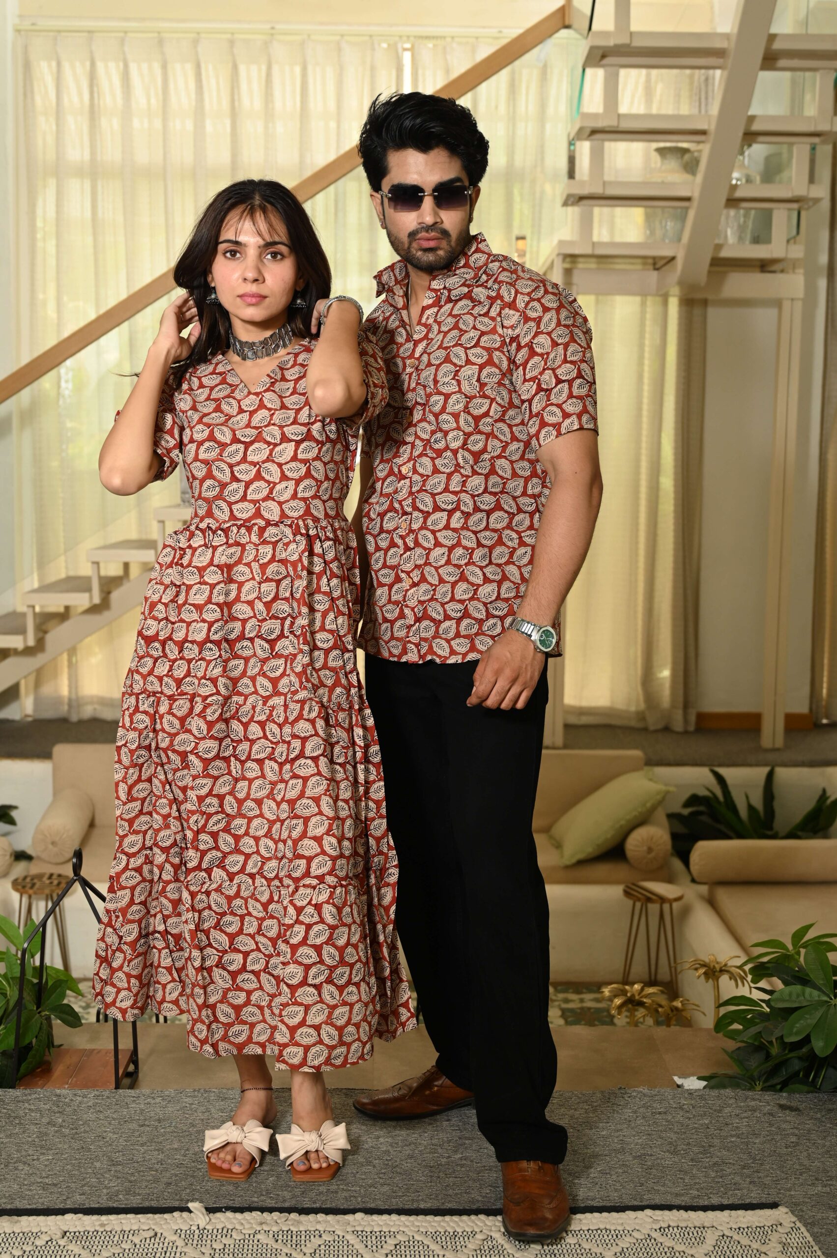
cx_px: 418
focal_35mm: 42
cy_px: 629
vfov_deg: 46.4
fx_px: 1467
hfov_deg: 31.8
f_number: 4
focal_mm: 42
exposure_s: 1/160
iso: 250
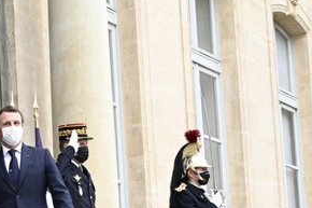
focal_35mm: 117
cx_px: -31
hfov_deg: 16.9
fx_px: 1013
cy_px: 182
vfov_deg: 11.6
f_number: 7.1
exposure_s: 1/160
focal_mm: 53
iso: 1000
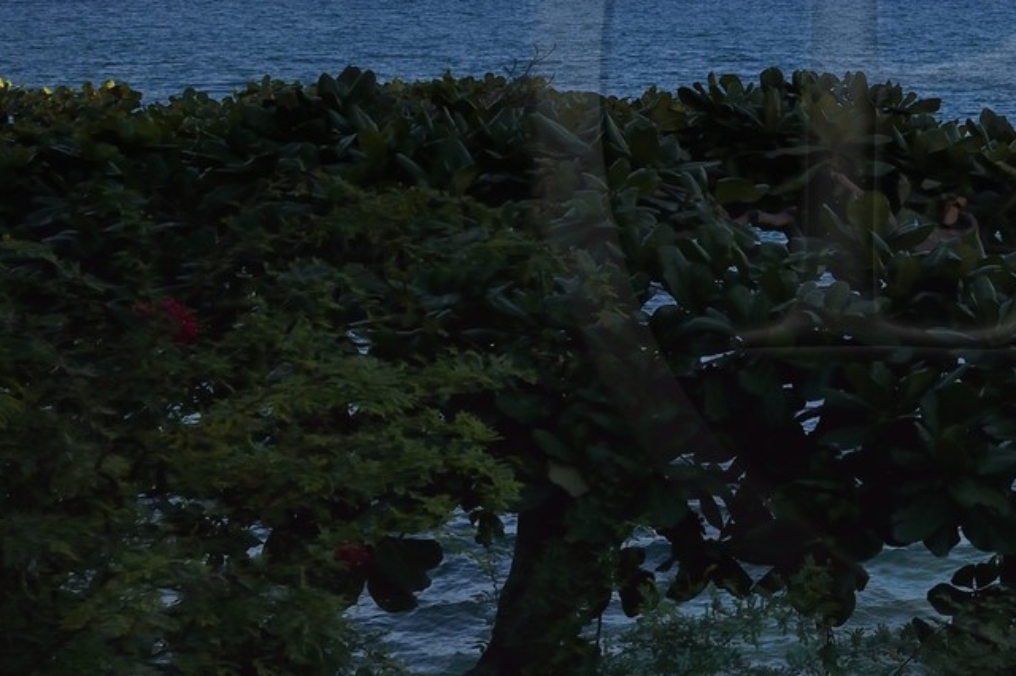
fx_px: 2539
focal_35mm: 90
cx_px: 1183
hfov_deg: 21.2
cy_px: 89
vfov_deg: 15.0
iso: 200
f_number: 16
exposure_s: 1/250
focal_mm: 36
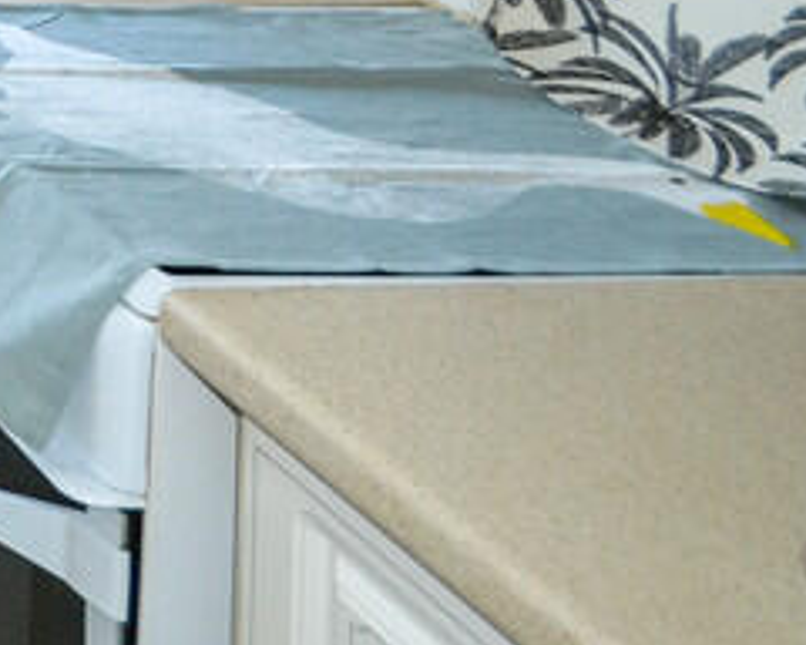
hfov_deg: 18.8
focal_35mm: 60
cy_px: -166
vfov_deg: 22.9
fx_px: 1431
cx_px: -823
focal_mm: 10
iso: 720
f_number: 3.5
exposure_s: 1/60
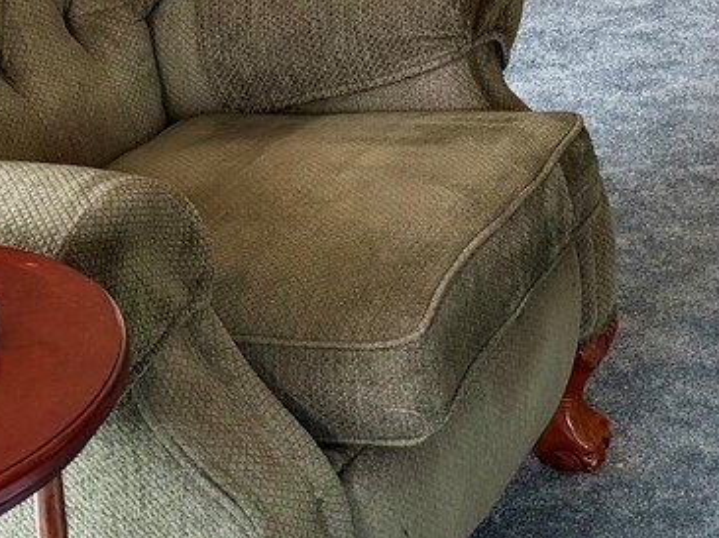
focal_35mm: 105
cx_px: 475
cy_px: -399
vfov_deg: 12.9
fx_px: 2179
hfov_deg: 18.7
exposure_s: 1/120
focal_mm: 6.76
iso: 200
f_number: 1.78
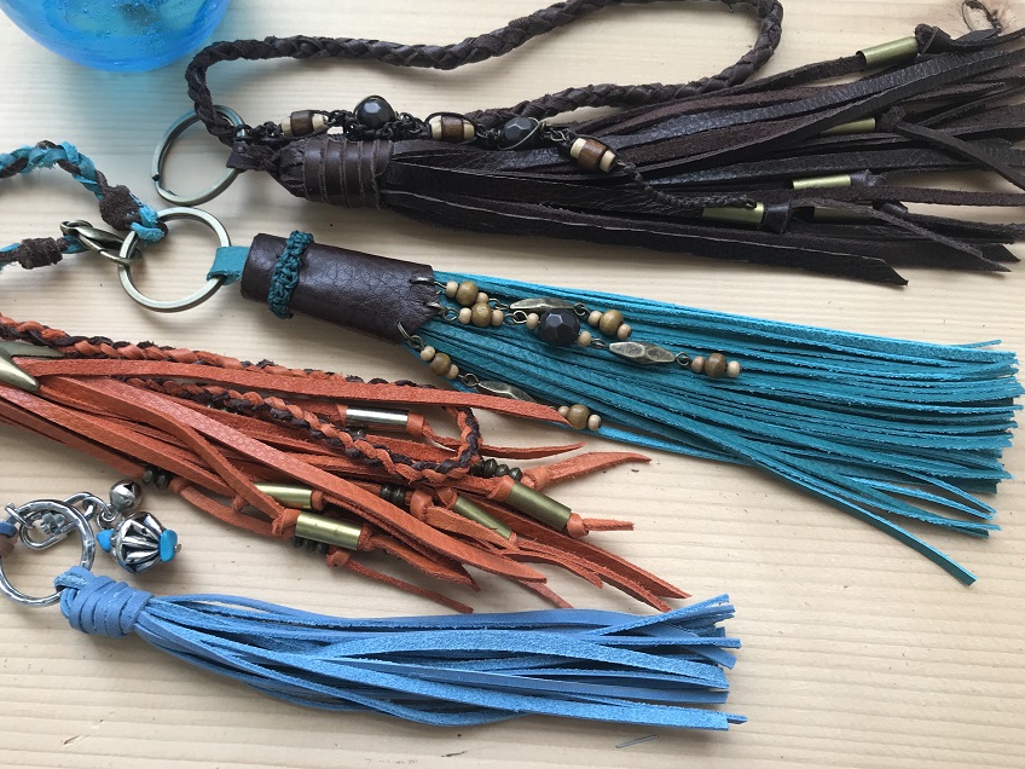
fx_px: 977
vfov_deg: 42.9
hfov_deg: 55.1
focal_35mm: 33
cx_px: 436
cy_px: 365
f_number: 1.8
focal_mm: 3.99
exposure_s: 1/60
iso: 25
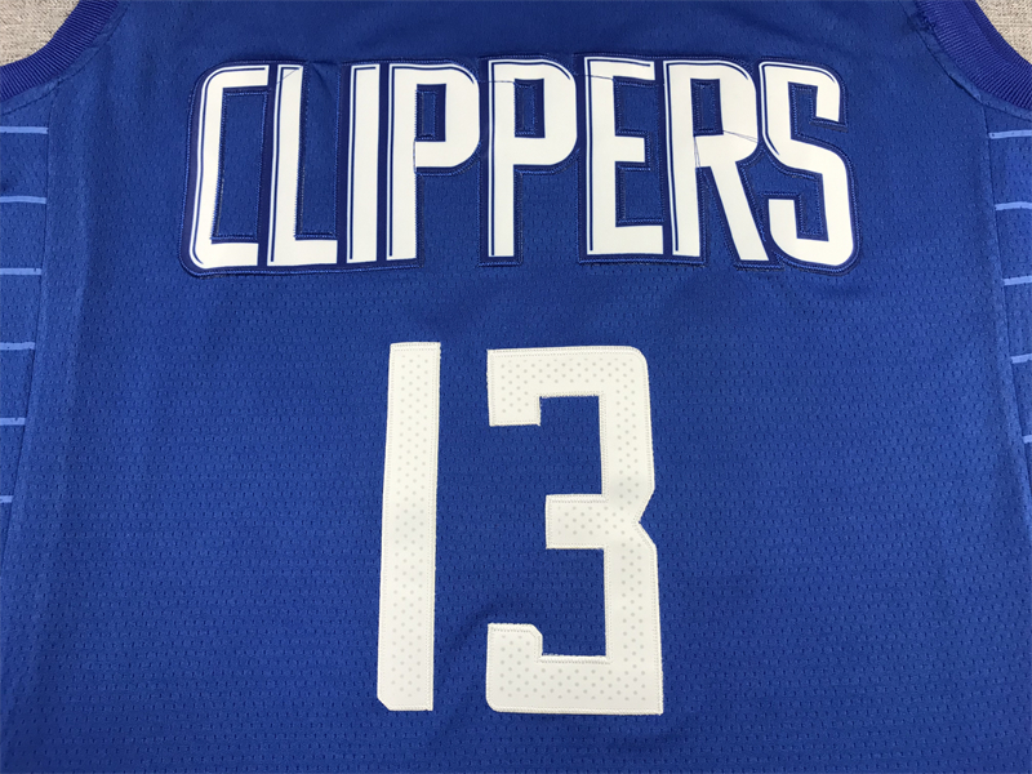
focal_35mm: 28
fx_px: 835
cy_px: 387
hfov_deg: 63.4
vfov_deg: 49.7
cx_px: 516
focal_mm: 3.99
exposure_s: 1/100
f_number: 1.8
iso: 40
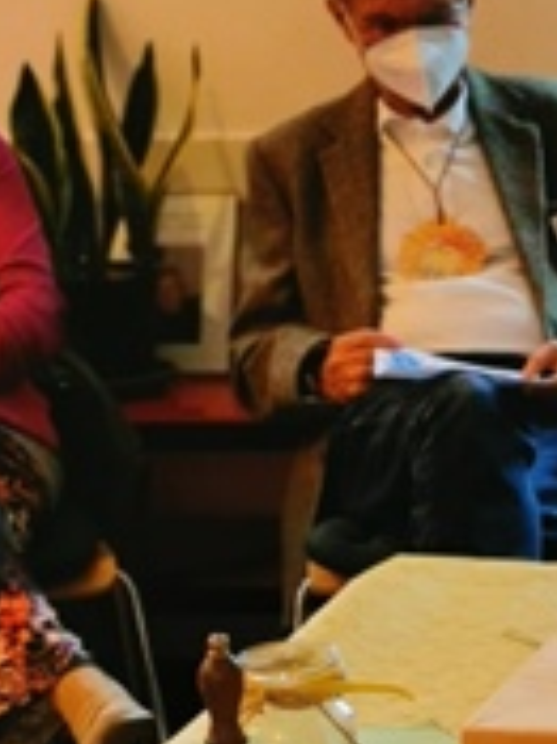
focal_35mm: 150
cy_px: 489
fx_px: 3222
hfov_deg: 9.6
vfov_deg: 13.2
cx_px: 842
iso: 125
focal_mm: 5.58
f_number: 1.8
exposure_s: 1/50
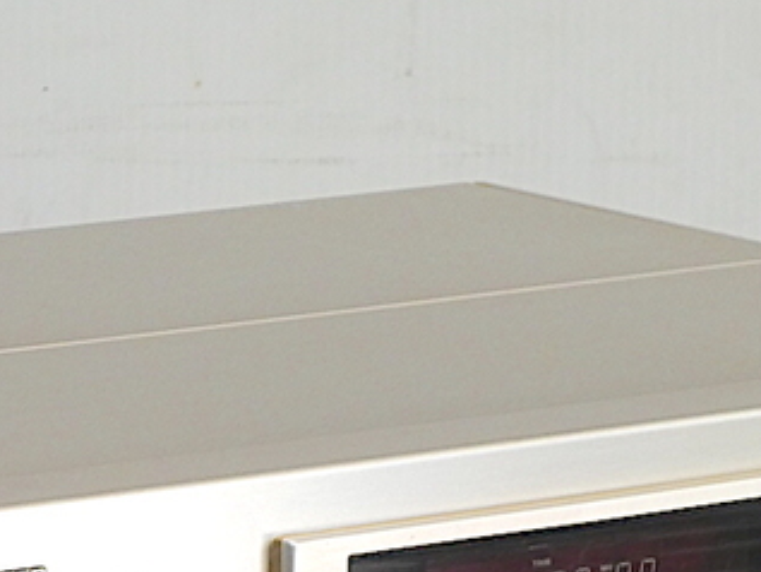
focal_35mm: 409
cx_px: 206
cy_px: 618
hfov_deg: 4.8
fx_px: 8995
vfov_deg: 3.6
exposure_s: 1/30
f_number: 5.3
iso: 200
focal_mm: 24.2
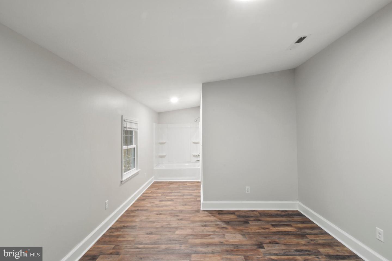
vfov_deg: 77.3
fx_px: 163
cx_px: 196
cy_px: 130
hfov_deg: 100.4
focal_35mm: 15
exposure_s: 8
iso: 100
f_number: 22
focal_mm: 10
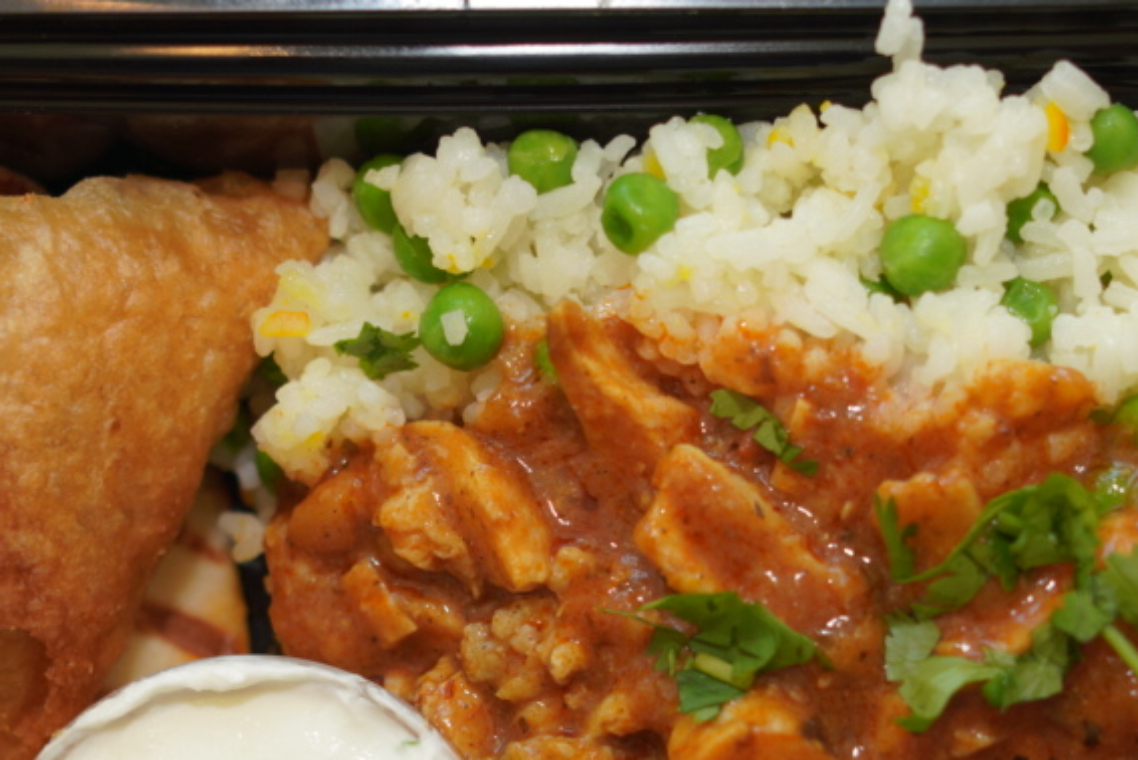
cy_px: 627
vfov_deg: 13.6
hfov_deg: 20.4
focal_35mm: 100
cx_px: 497
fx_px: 3163
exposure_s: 1/250
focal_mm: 35
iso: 125
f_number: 2.8
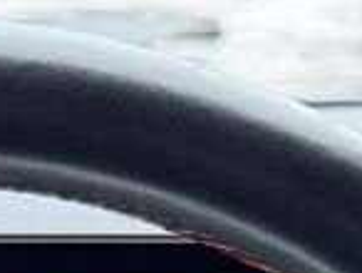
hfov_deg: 11.4
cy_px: 906
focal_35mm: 168
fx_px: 1760
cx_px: -112
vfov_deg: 7.5
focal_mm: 6.76
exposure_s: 1/60
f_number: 1.78
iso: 500
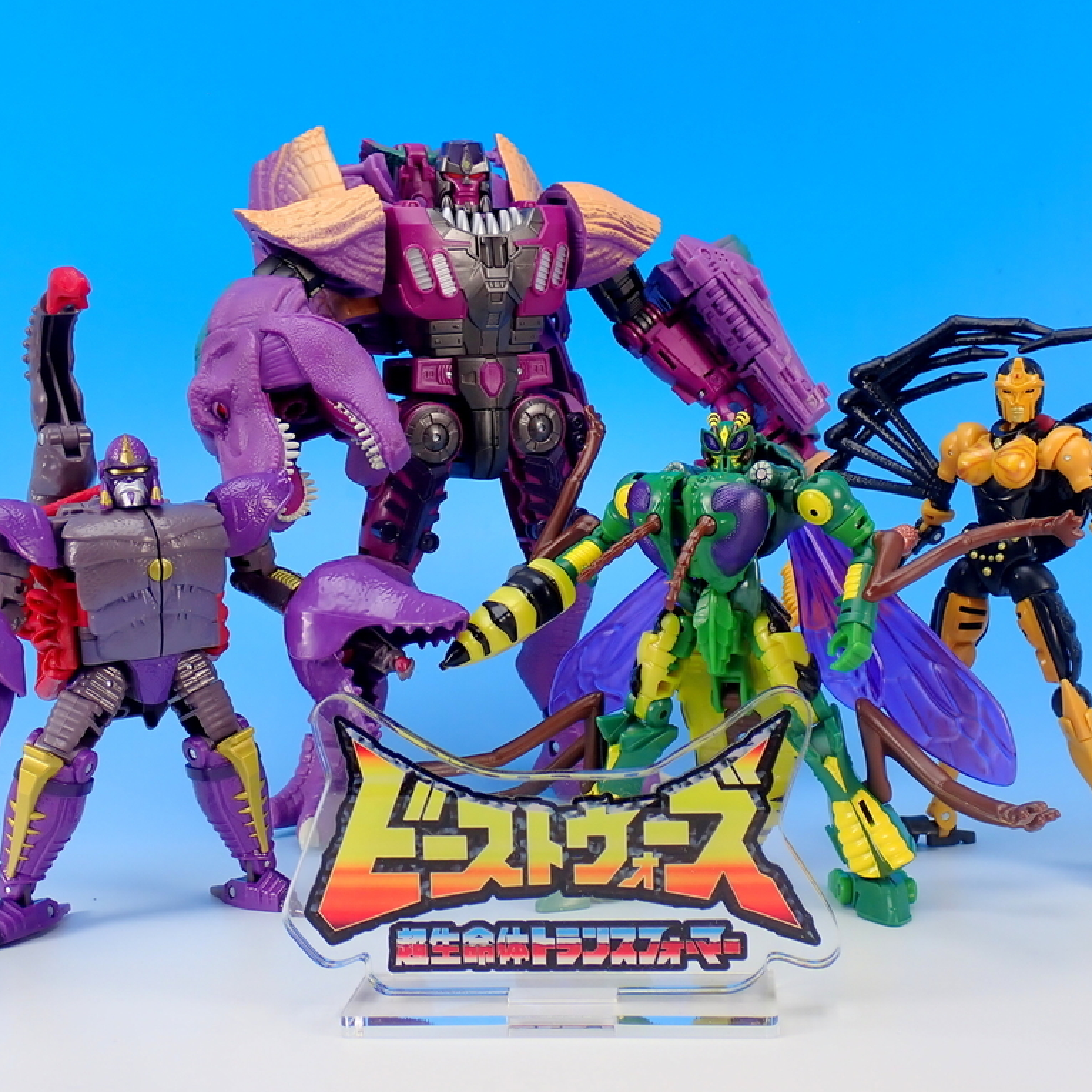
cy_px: 546
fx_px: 1856
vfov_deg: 32.8
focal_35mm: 52
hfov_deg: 32.8
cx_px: 565
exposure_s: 1/1.3
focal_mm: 7.84
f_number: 11
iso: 100
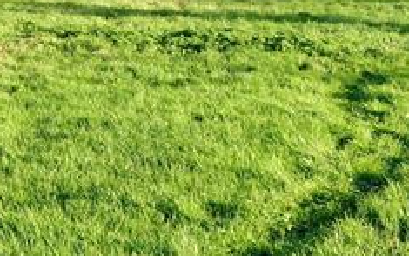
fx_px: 1238
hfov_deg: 18.8
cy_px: -125
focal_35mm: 111
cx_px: 174
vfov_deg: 11.3
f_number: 8
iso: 160
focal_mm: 17
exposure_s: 1/125
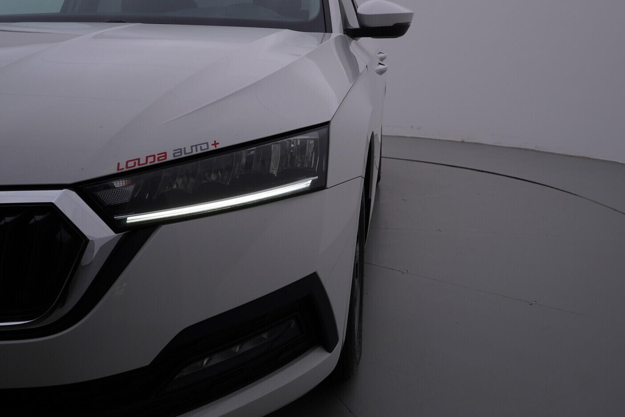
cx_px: 317
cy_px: 207
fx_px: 642
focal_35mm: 37
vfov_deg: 35.9
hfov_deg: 51.9
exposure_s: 1/160
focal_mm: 24
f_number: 5.6
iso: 125
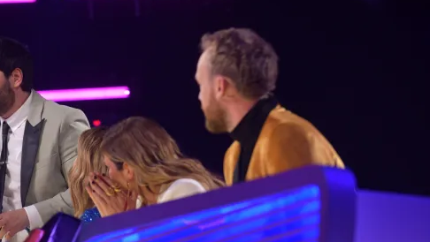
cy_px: 156
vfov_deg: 5.5
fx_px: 2521
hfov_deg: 9.7
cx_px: 96
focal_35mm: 221
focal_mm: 135
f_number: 3.2
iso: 800
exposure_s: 1/200
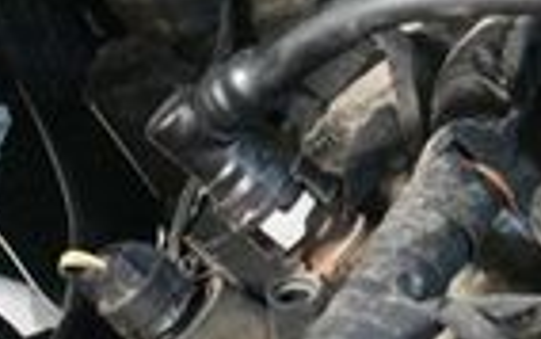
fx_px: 3261
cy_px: -236
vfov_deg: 5.9
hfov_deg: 8.9
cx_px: 1128
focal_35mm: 221
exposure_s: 1/60
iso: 10000
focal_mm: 32
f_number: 4
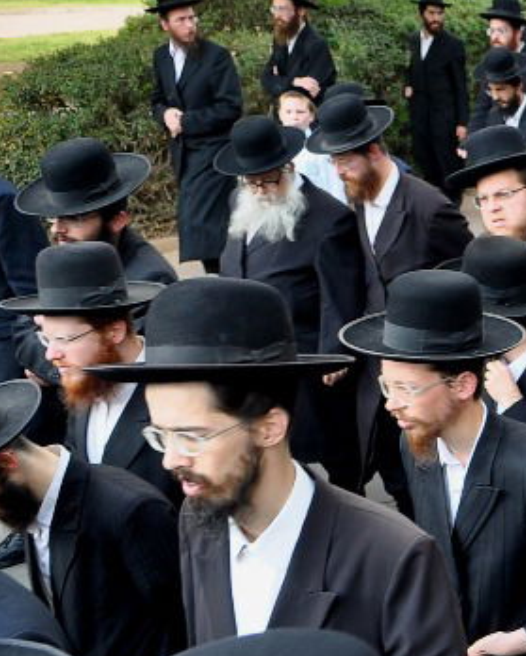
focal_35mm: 70
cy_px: 508
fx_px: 1368
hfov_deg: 18.1
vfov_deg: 26.6
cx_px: 897
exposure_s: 1/250
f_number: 4.5
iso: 200
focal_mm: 17
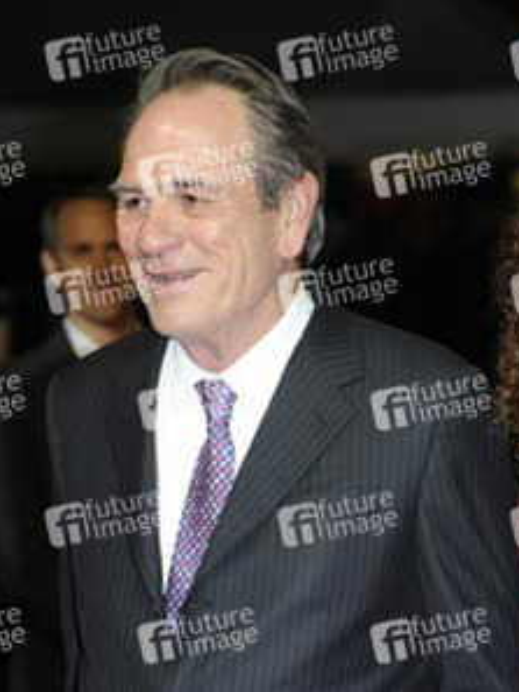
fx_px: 3935
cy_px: 345
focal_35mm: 197
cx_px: 369
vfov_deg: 10.0
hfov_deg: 7.5
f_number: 5.6
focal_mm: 135
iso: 800
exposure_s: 1/125
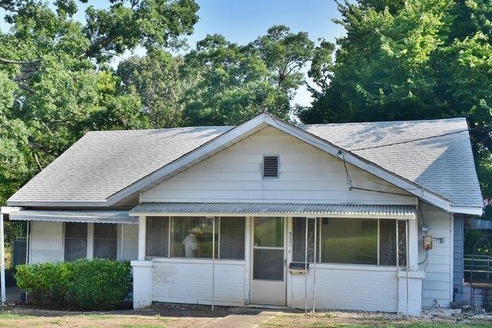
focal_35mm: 48
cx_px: 118
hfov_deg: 39.9
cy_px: 177
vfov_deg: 28.1
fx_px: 656
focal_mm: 20
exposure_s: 1/250
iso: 400
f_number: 10
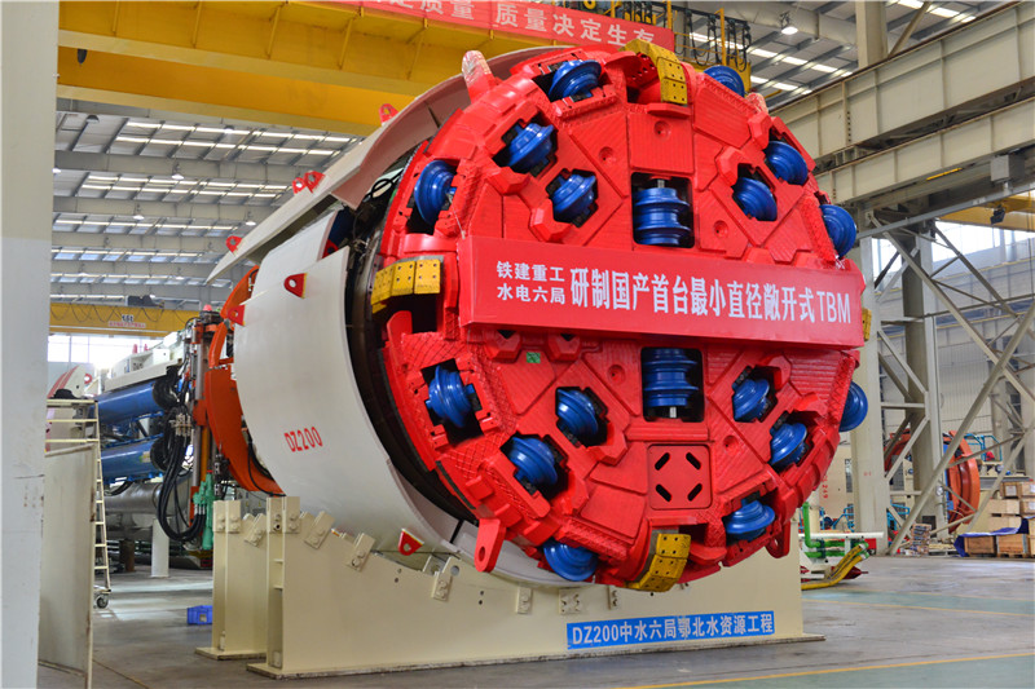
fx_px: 1293
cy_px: 344
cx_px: 518
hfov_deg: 43.6
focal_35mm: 45
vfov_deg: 29.9
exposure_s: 1/100
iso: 2000
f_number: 5.6
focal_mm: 45
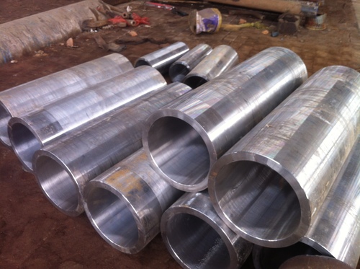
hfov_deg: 52.7
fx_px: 363
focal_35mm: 35
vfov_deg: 40.6
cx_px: 180
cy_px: 134
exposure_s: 1/20
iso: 80
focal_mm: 3.85
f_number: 2.8
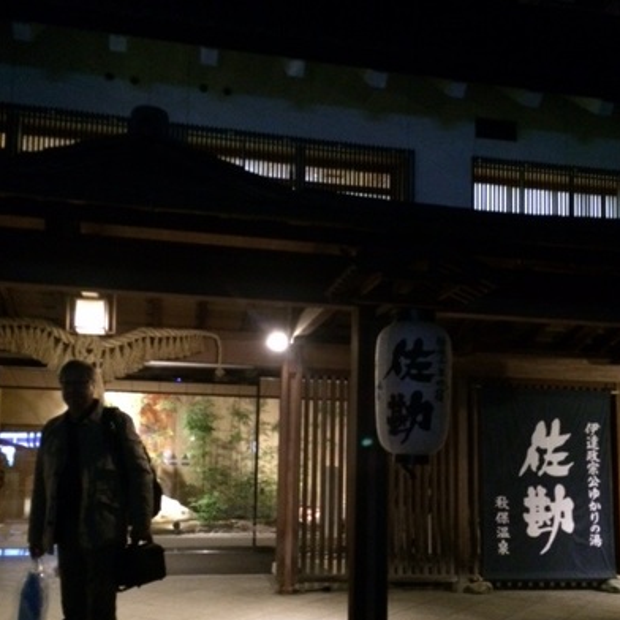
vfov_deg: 45.6
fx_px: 729
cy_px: 395
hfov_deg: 46.0
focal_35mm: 36
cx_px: 309
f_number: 2.2
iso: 400
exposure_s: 1/15
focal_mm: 4.12
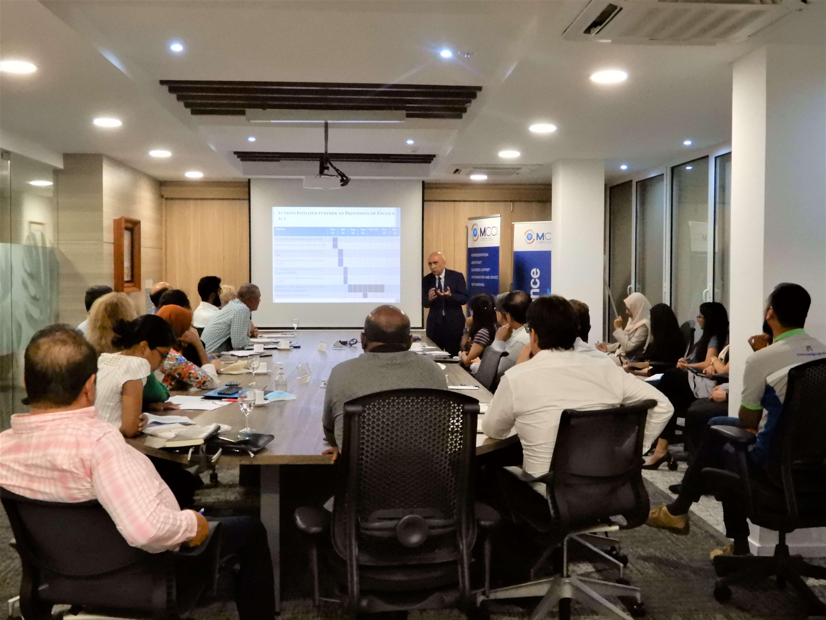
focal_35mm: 42
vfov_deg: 34.3
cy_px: 310
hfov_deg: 44.8
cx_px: 413
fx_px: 1002
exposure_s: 1/160
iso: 1100
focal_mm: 7.5
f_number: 4
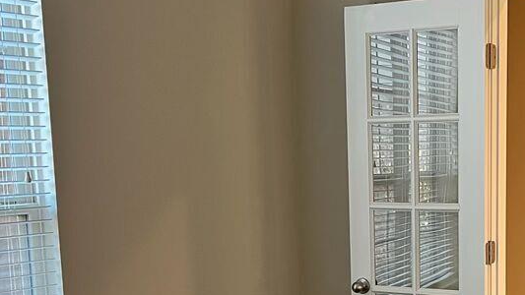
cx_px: 392
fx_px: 947
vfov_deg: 17.4
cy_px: 291
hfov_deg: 30.5
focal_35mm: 68
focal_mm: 5.7
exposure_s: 1/60
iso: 250
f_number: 1.5
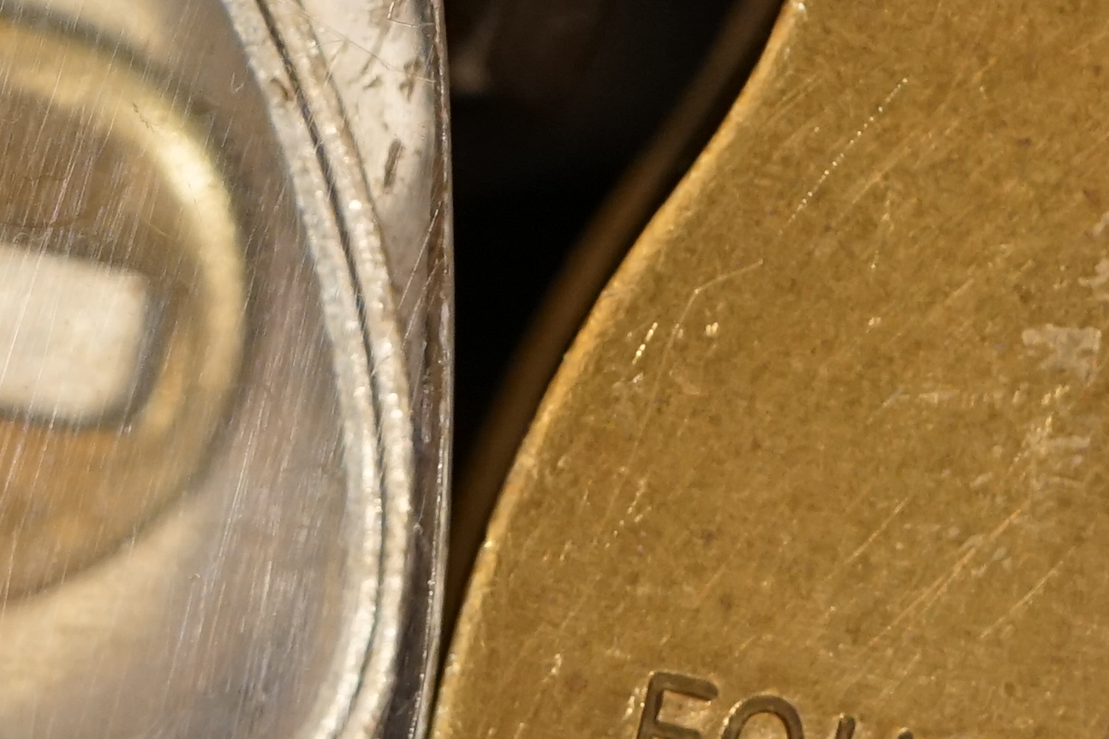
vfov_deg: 3.3
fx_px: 12843
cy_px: -686
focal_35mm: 417
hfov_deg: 4.9
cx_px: 241
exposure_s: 1/100
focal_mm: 90
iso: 1600
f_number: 3.2
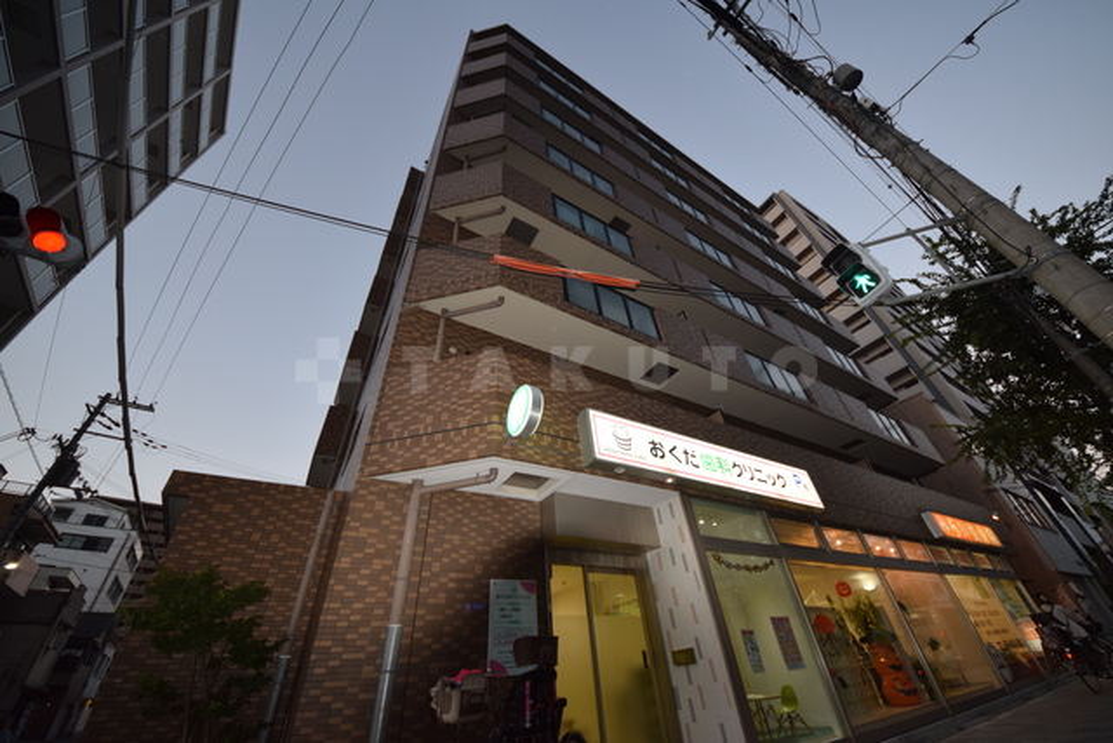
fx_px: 371
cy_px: 372
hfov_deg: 112.6
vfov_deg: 90.0
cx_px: 556
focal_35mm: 12
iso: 800
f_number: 5.6
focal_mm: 8
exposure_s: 1/125
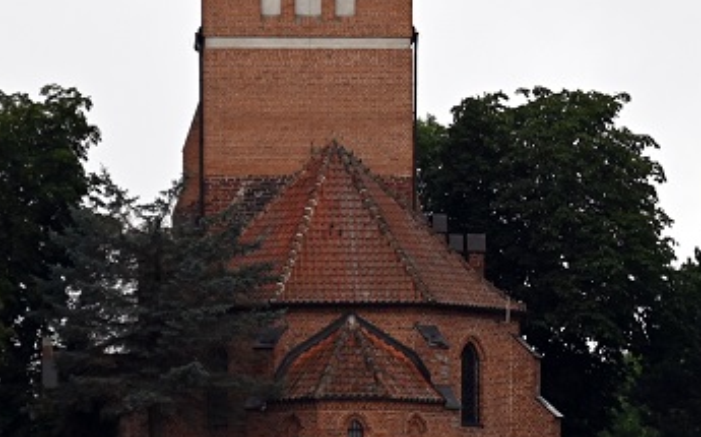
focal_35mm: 843
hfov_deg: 2.5
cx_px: 445
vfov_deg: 1.6
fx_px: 16092
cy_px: 165
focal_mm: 300
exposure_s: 1/500
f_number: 5.6
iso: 280
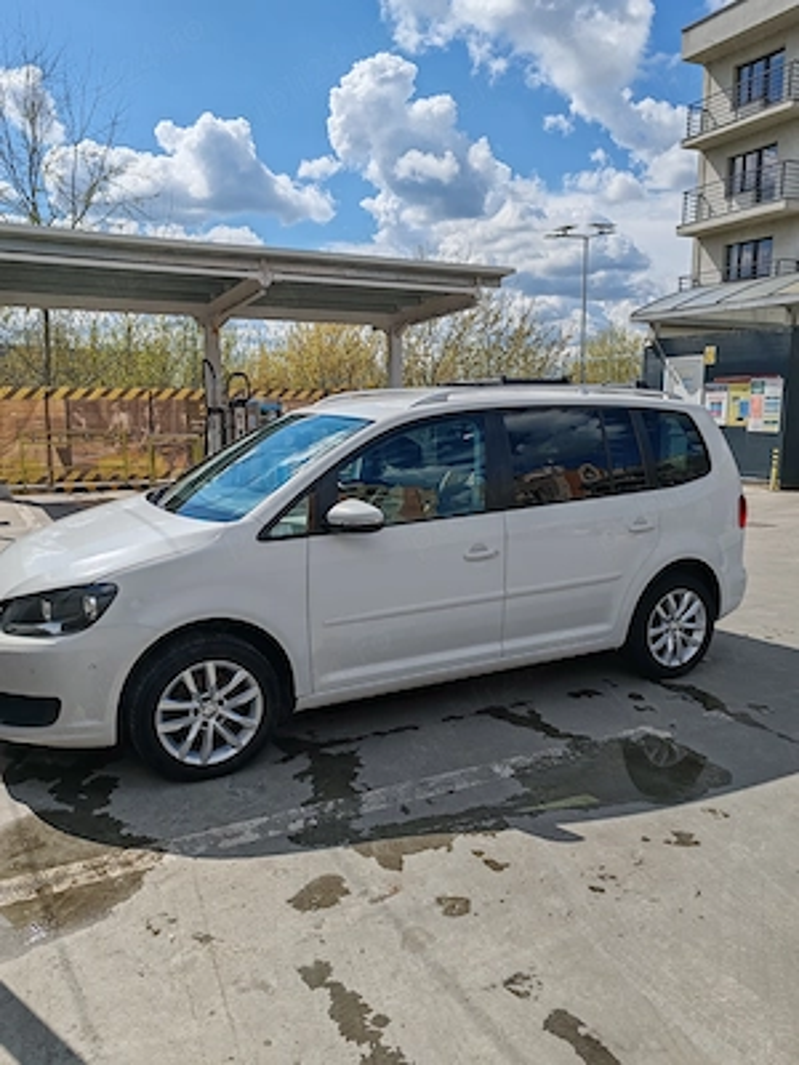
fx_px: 831
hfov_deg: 51.4
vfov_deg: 65.3
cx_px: 400
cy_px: 532
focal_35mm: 27
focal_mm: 6.12
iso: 50
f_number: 1.9
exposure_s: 1/1300
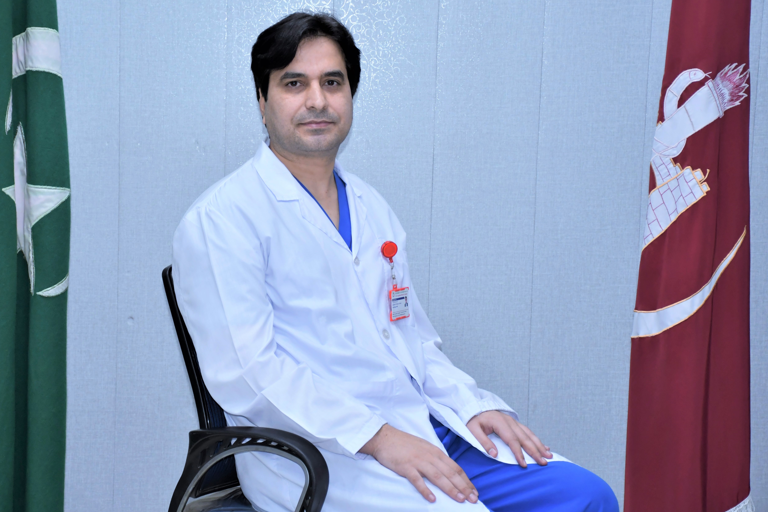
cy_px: 245
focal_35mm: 84
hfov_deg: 24.2
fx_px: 1792
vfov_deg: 16.3
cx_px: 347
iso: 800
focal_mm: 50
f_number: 4.8
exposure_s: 1/160
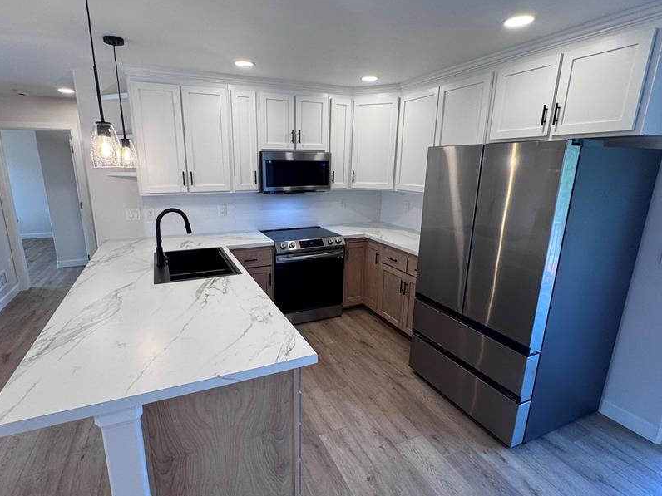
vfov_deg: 71.6
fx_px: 344
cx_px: 303
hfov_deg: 87.6
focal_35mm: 18
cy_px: 249
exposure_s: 1/120
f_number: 2.2
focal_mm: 2.22
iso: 125
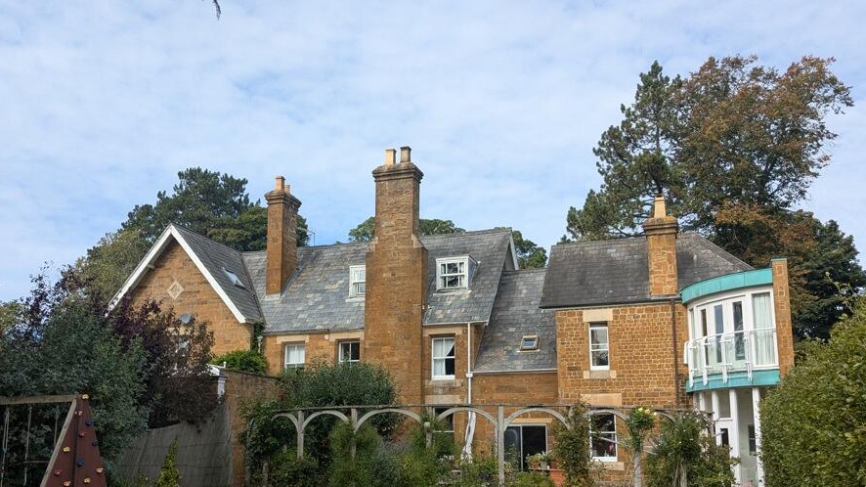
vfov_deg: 34.3
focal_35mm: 34
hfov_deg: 58.0
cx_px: 412
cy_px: 330
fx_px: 781
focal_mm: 4.38
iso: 59
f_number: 1.73
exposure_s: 1/1949
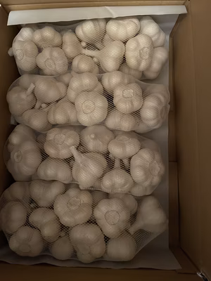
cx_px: 106
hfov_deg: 53.1
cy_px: 140
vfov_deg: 67.3
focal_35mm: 26
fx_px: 211
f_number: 1.6
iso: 800
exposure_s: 1/25
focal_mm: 4.2
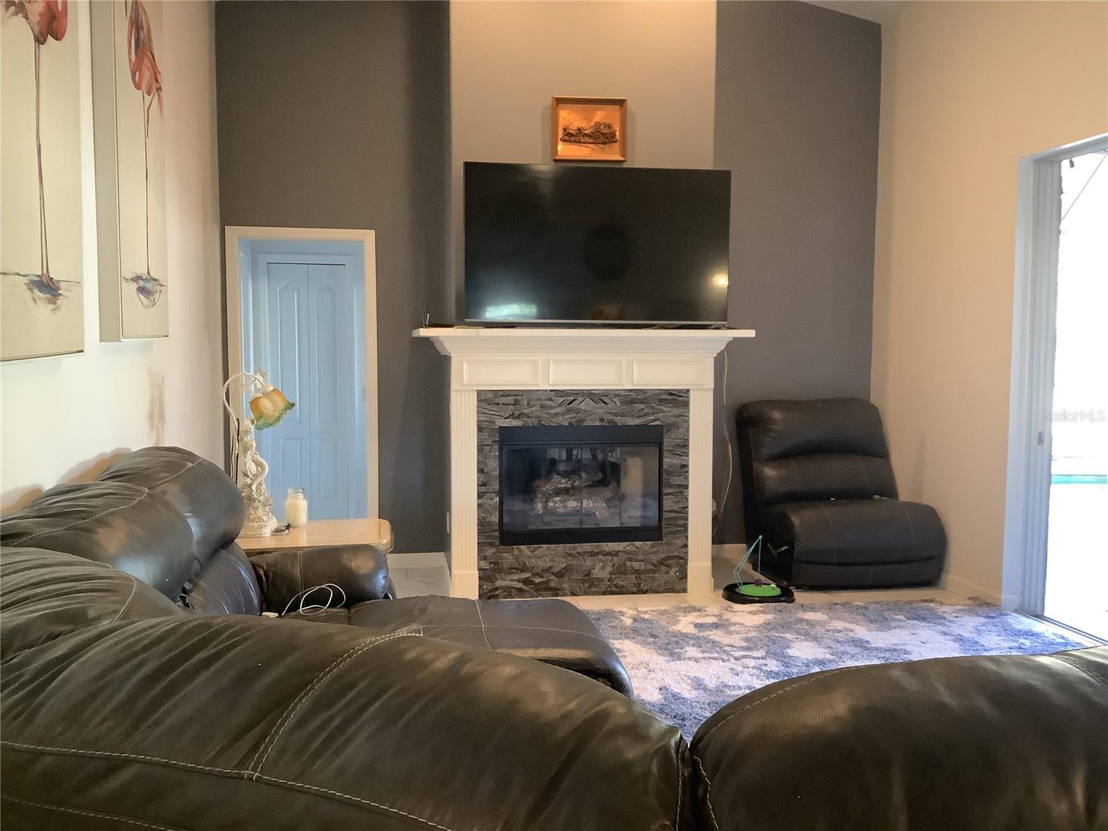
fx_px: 992
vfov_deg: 45.4
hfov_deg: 58.4
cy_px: 416
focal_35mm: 31
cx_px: 554
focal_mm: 3.3
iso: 400
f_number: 2.4
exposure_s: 1/40
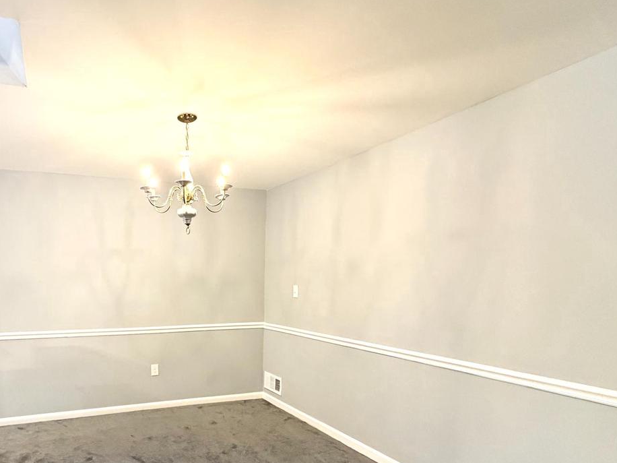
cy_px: 324
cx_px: 183
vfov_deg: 59.1
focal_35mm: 22
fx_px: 392
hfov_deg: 72.9
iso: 320
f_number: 2.2
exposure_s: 1/60
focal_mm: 2.22
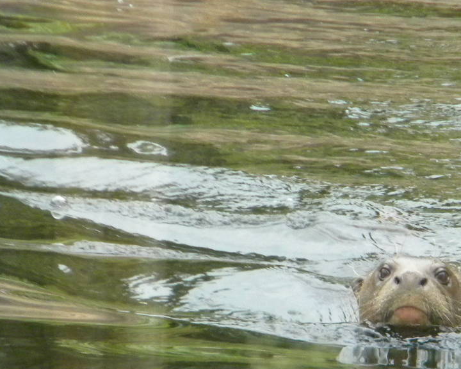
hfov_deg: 2.2
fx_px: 12252
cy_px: 286
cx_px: 415
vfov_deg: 1.7
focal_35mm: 898
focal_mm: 75
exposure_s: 1/282
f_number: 5.4
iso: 536
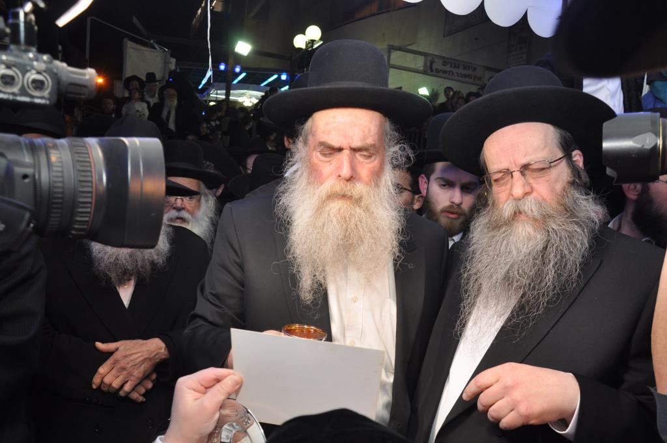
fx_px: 500
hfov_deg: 67.4
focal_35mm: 27
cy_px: 222
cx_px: 334
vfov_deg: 47.8
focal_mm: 18
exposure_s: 1/60
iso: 640
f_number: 5.6
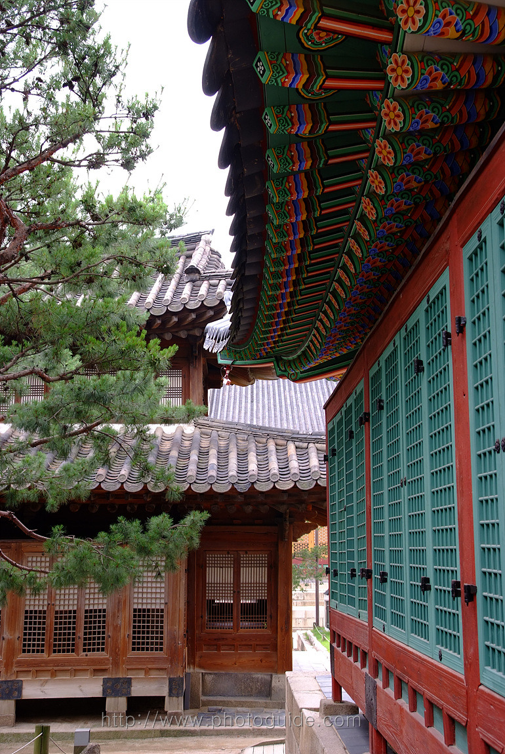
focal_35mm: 41
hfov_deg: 32.7
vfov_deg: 47.4
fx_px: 860
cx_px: 252
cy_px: 377
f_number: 5.6
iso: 125
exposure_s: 1/20
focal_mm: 27
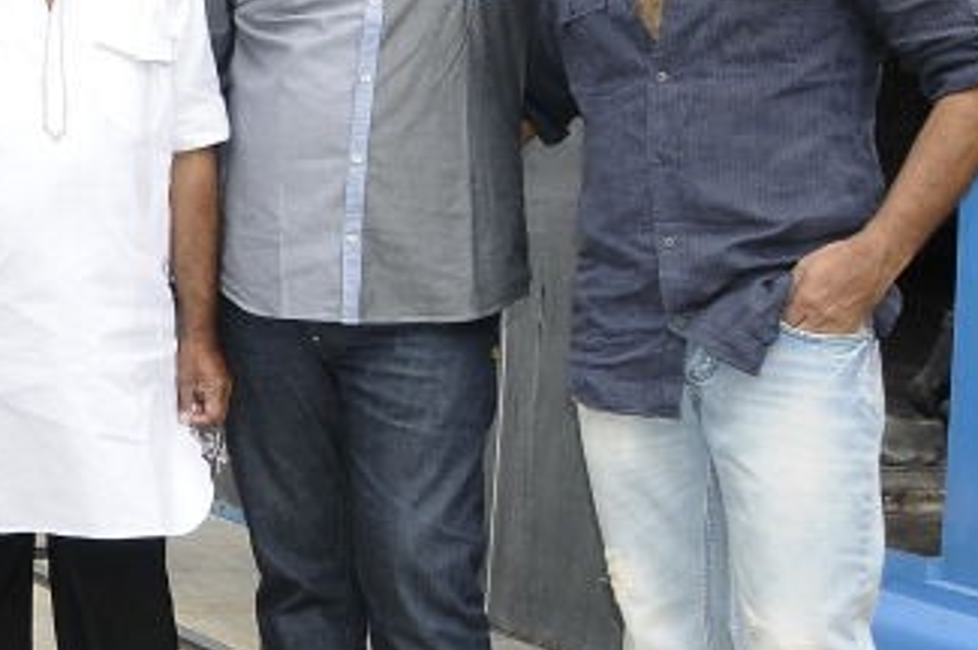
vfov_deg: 15.9
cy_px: 147
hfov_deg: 20.1
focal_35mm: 85
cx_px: -545
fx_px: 2307
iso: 250
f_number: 6.3
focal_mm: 18
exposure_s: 1/125
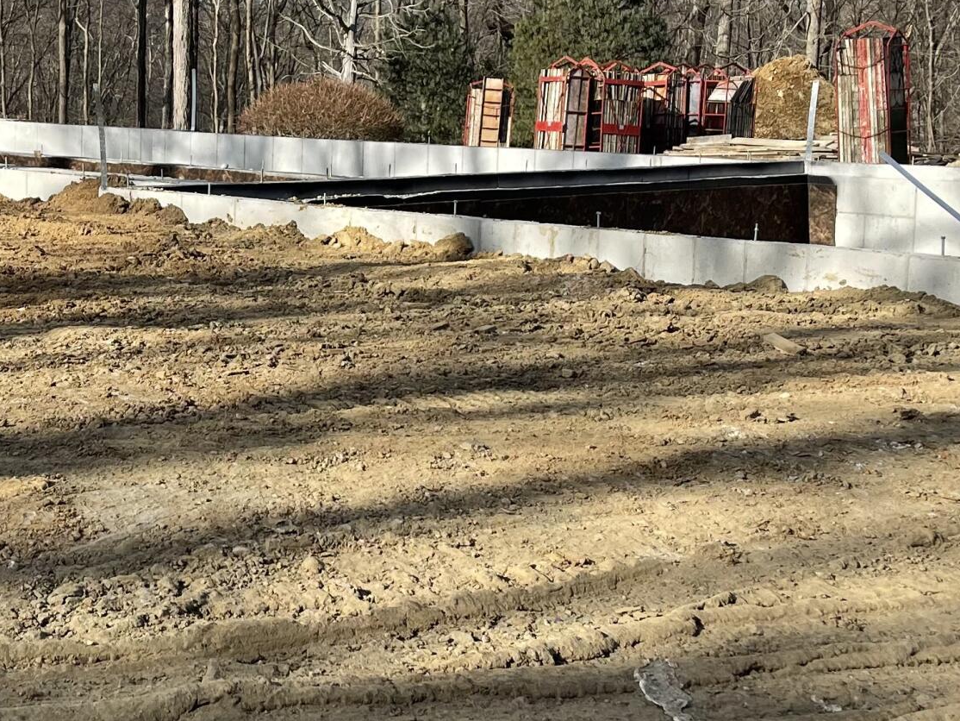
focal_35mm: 70
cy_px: 271
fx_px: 1942
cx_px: 214
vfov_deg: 21.0
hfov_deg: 27.3
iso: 32
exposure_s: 1/2545
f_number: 1.6
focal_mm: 5.1
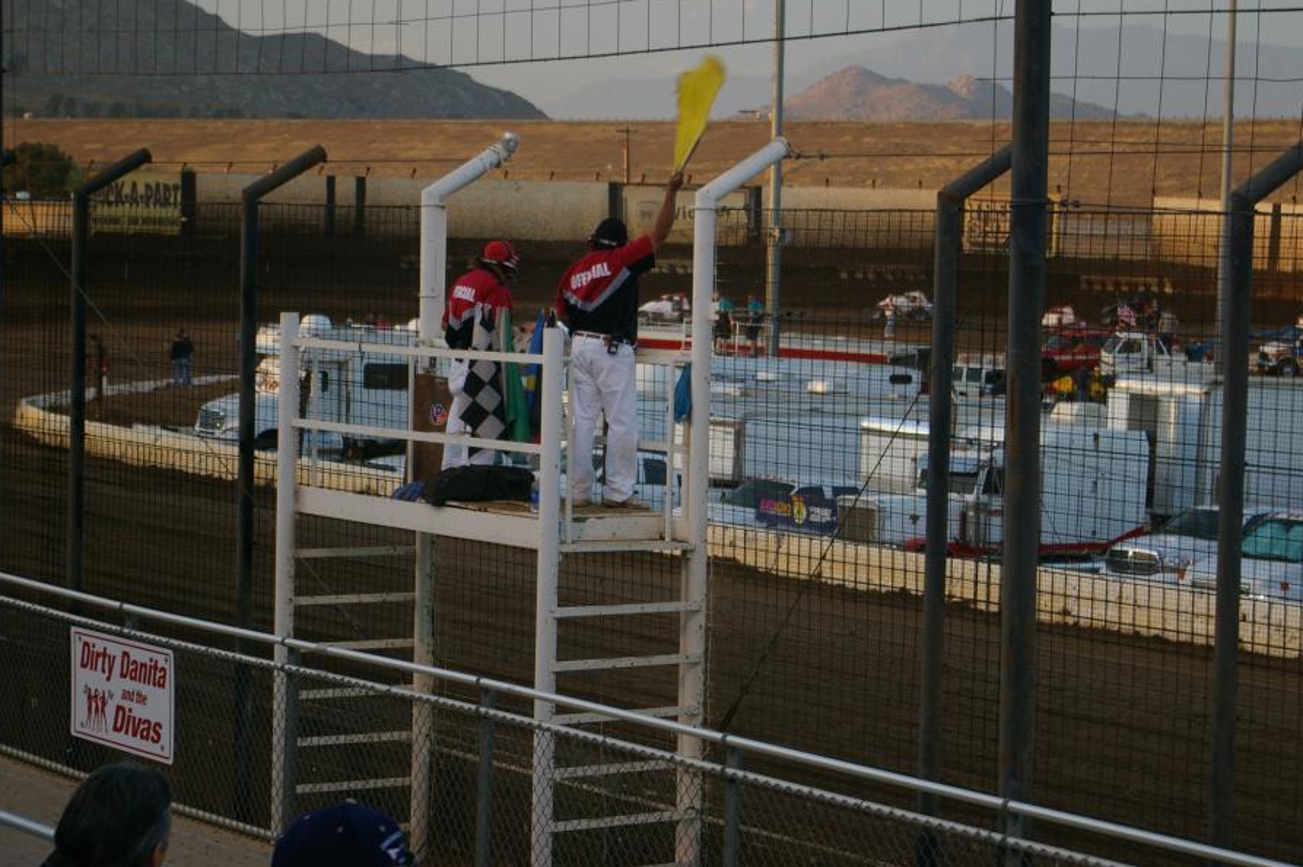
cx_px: 721
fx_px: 3420
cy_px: 455
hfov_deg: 21.6
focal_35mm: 95
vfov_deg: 14.4
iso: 400
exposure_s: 1/100
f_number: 5.6
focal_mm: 55
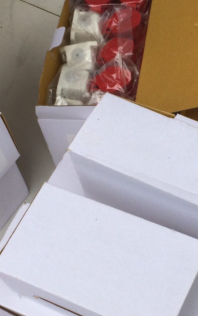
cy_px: 195
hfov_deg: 16.8
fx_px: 665
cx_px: 160
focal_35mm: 77
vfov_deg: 26.7
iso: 32
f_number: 2.2
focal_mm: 4.15
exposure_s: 1/1140
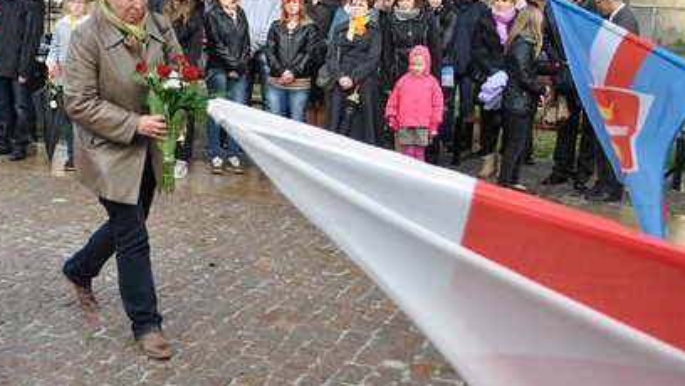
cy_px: 111
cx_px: 198
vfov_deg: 21.7
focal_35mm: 55
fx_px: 1000
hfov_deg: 37.2
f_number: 4.5
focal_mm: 22
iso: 250
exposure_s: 1/250
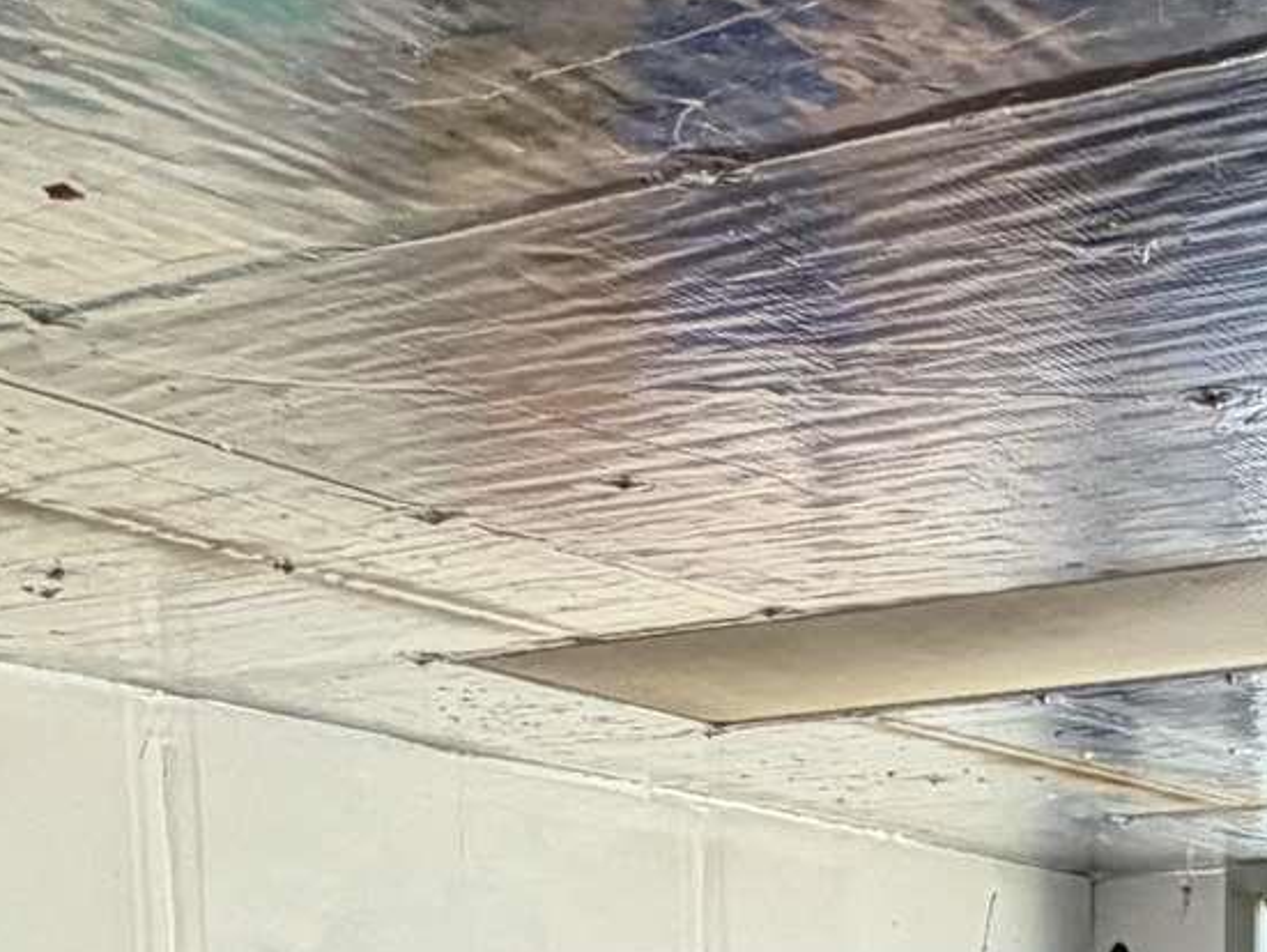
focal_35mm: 78
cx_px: 984
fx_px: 2857
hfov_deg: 24.7
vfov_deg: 16.6
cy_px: 1568
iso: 160
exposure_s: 1/121
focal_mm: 2.22
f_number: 2.2
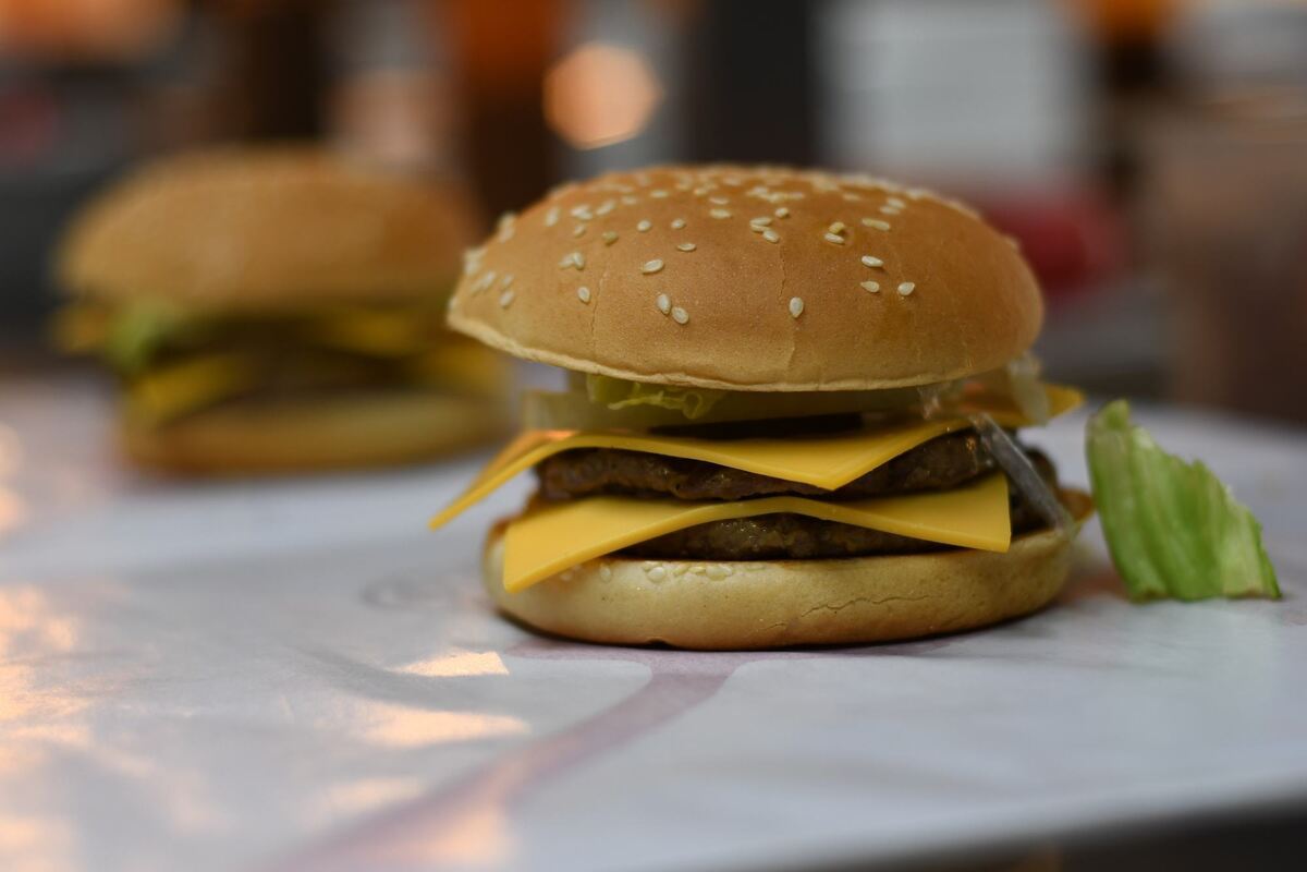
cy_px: 436
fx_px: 2723
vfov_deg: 18.2
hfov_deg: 27.0
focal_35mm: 75
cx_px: 654
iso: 400
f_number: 2.5
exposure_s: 1/160
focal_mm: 50
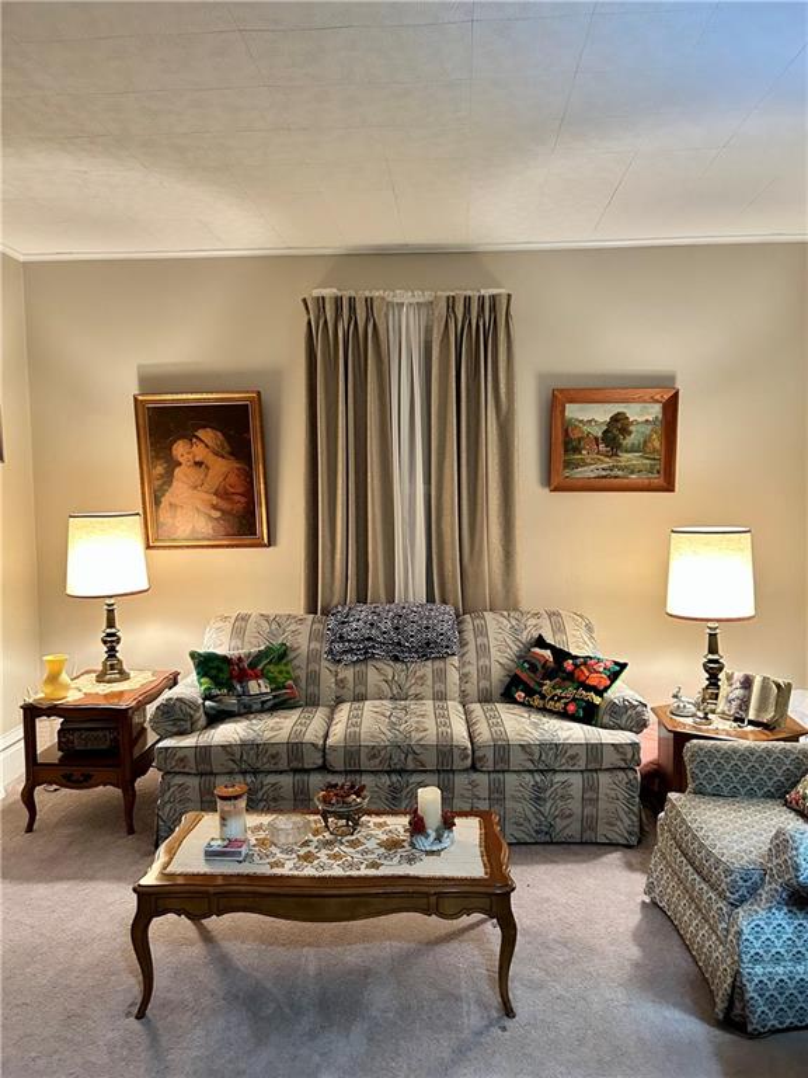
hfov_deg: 53.1
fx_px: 809
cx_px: 404
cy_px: 539
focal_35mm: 26
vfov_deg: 67.3
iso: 320
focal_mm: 5.7
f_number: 1.5
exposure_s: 1/60
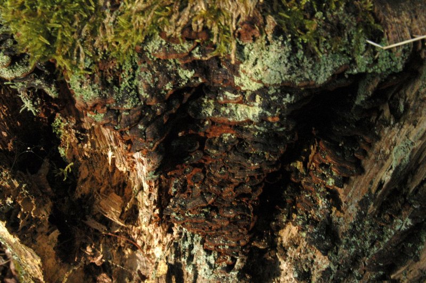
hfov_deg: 37.9
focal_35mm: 52
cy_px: 142
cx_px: 213
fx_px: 621
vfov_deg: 25.7
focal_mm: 35
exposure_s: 1/90
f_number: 27
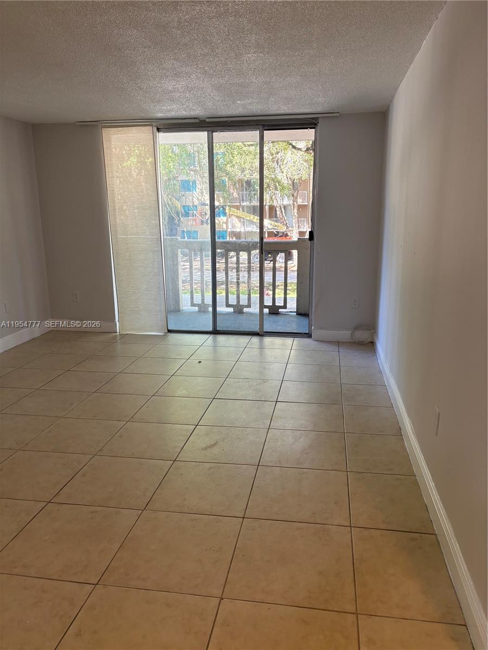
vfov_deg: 67.3
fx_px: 489
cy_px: 325
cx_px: 244
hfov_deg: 53.1
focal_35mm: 26
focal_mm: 5.96
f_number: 1.6
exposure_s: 1/60
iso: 80
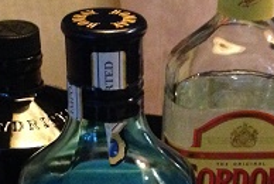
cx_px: 160
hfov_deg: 19.2
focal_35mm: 106
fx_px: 808
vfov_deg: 12.3
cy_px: 287
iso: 800
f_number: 2.4
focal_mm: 4.12
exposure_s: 1/15
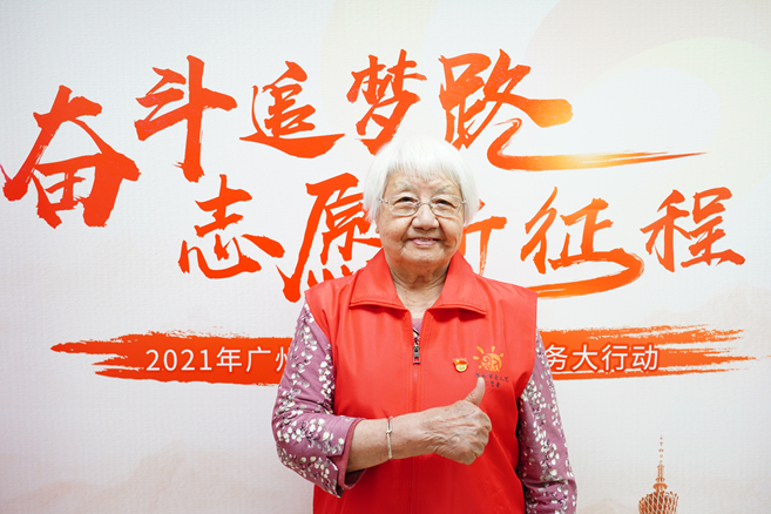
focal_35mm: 38
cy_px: 259
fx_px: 814
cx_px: 393
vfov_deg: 35.1
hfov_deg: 50.7
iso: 1600
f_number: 4.5
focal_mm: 37
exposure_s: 1/100
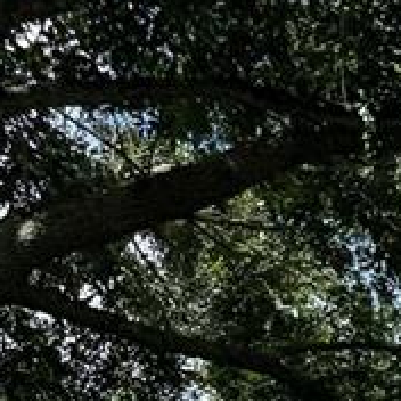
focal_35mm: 145
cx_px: 946
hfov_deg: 10.5
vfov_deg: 9.3
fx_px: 1900
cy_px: 1237
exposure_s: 1/1524
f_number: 1.78
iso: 80
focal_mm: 6.76
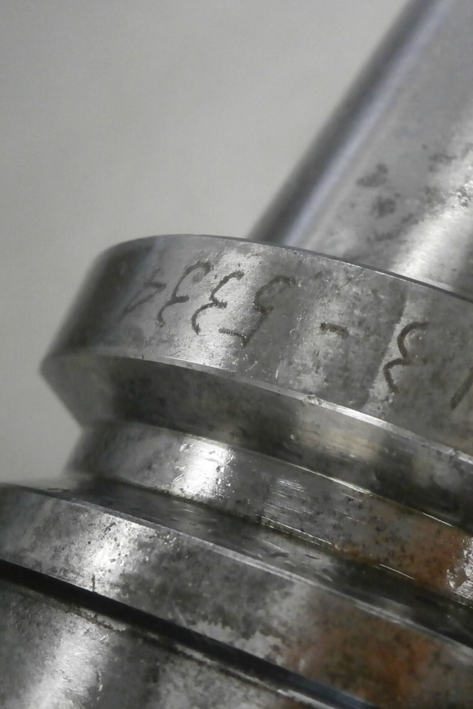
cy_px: 358
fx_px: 1301
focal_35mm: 66
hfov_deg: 20.4
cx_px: 361
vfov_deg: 30.5
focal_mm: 8.3
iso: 640
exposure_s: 1/250
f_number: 3.4
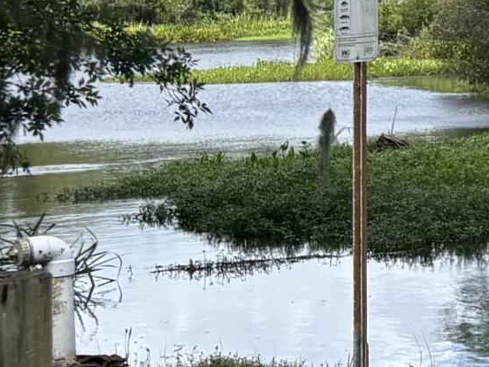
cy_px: -43
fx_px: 1992
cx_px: 1161
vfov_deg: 10.4
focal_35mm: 141
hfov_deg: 11.6
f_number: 1.6
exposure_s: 1/2865
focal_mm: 5.96
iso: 64
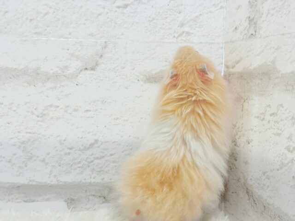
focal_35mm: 52
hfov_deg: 36.8
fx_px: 443
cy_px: 110
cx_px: 148
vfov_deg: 28.0
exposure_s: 1/100
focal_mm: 5.96
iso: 64
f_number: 1.6
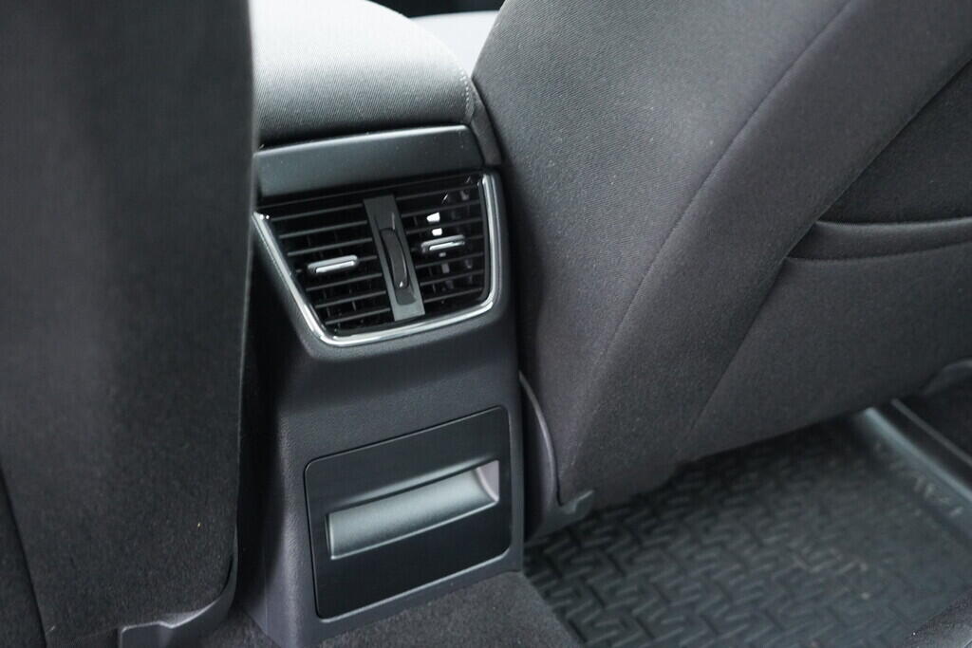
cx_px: 486
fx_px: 972
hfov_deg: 53.1
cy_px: 324
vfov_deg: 36.9
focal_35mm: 36
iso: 2500
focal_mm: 24
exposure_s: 1/40
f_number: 2.8
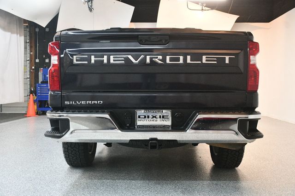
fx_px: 295
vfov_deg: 36.8
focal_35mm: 36
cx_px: 148
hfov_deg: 53.2
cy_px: 98
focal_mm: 24
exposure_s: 1/100
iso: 3200
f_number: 3.8
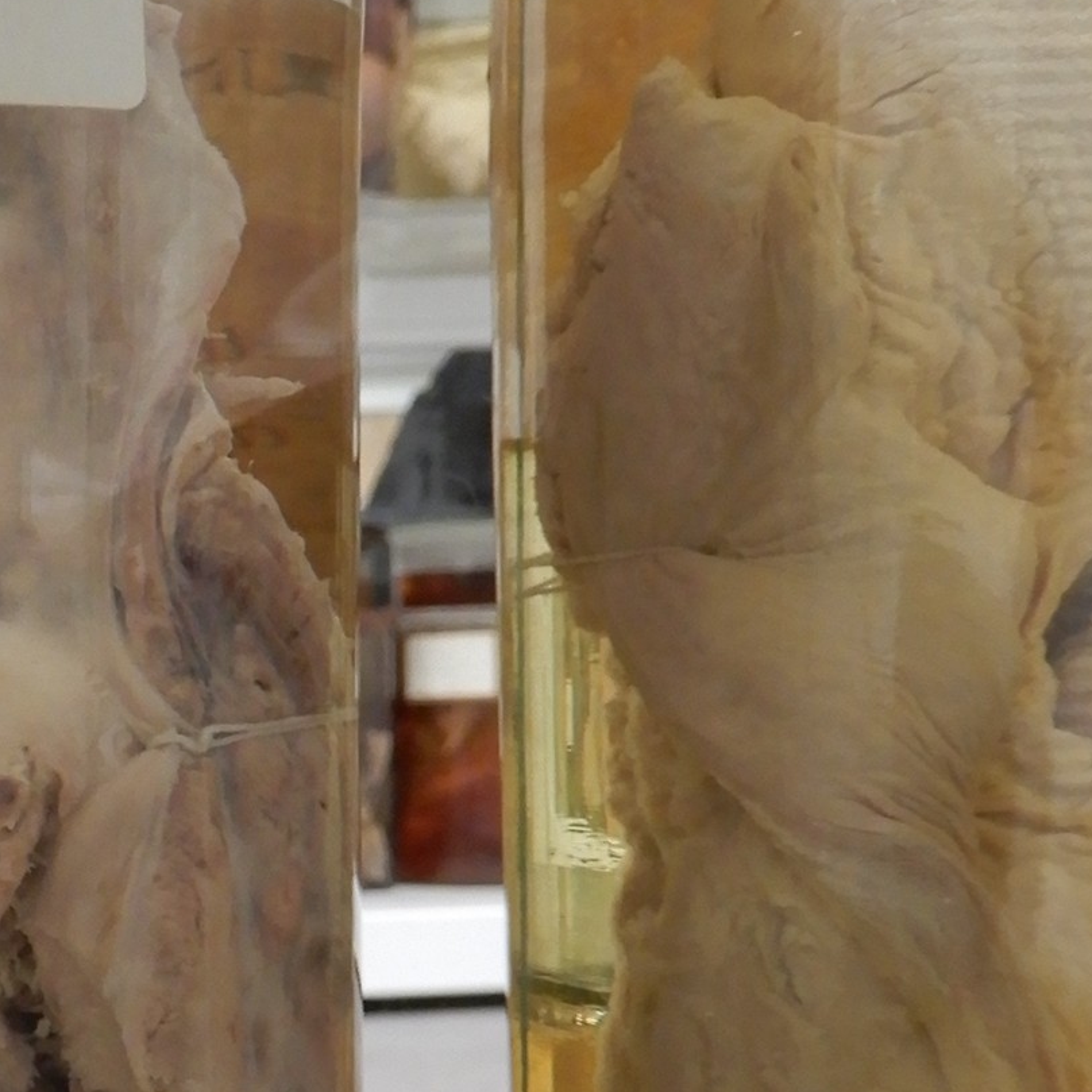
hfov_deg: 24.1
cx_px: -28
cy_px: 931
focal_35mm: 68
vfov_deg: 24.8
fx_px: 2427
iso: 320
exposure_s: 1/30
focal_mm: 4.3
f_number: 3.4
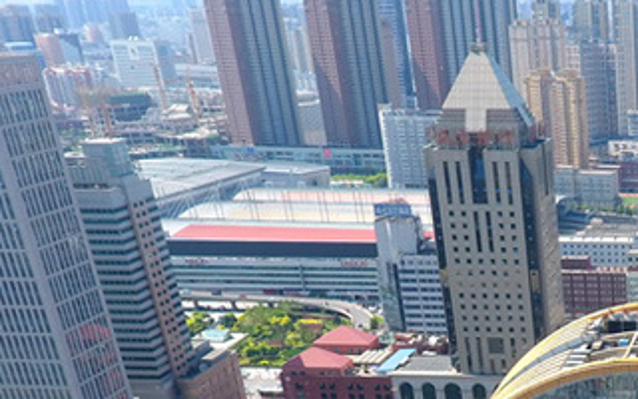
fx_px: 1130
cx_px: 726
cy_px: 693
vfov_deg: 16.9
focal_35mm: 65
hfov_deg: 28.3
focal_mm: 3.61
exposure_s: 1/372
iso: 100
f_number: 2.8
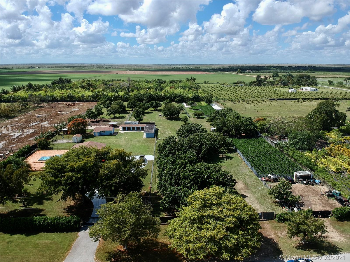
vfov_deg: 54.9
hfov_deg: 69.4
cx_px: 175
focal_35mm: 25
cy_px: 131
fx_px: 253
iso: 100
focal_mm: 4.49
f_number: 2.6
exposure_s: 1/1600
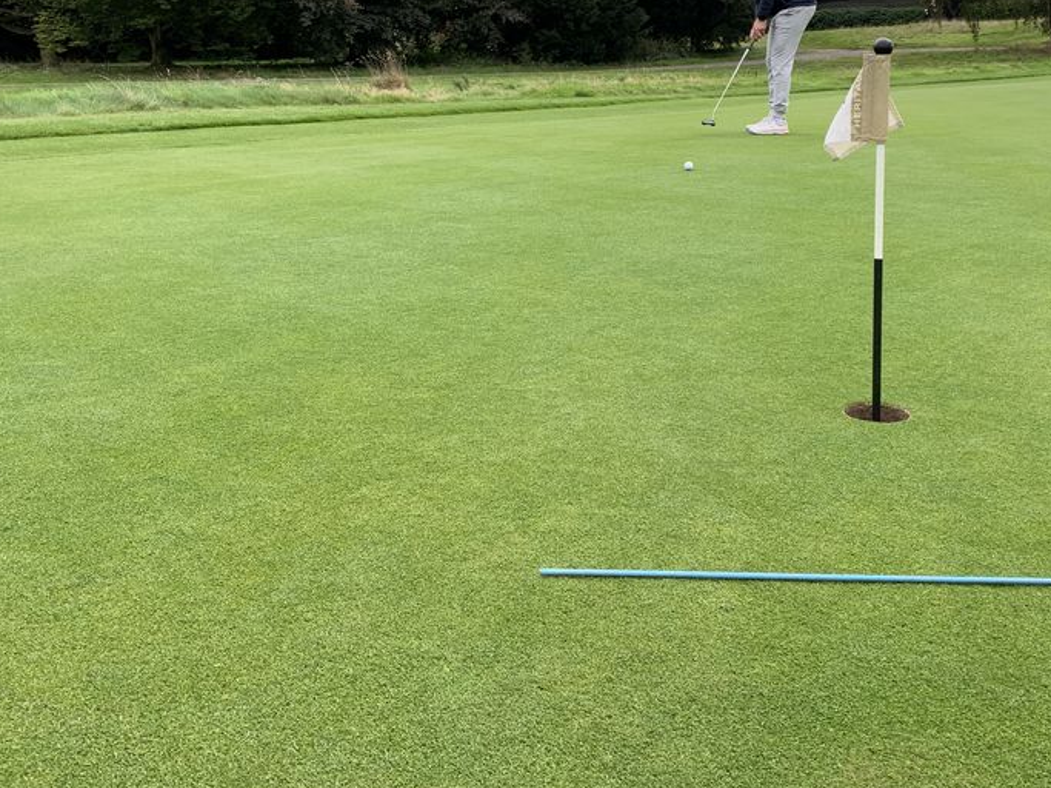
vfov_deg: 36.1
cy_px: 212
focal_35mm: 39
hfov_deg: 47.8
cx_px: 591
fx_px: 1184
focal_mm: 4.25
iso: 25
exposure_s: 1/311
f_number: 1.8
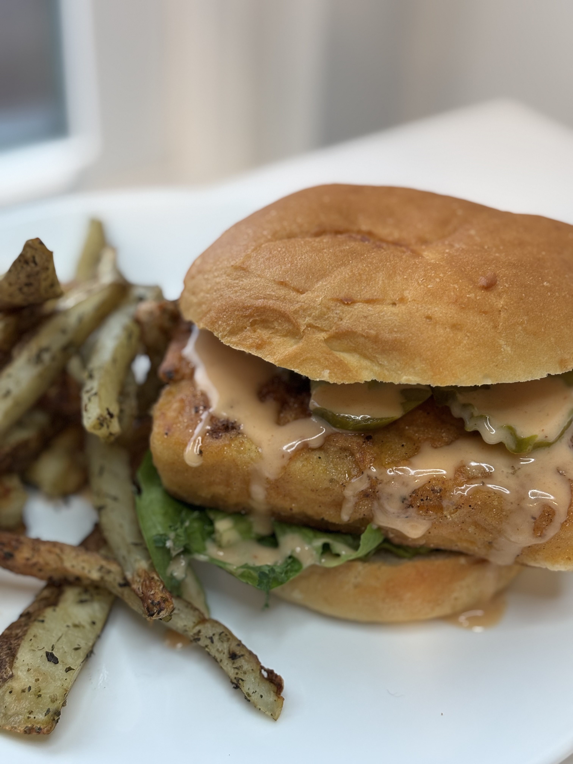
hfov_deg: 28.0
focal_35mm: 52
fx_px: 1148
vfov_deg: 36.8
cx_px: 286
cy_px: 382
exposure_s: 1/40
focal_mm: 5.96
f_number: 1.6
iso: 160
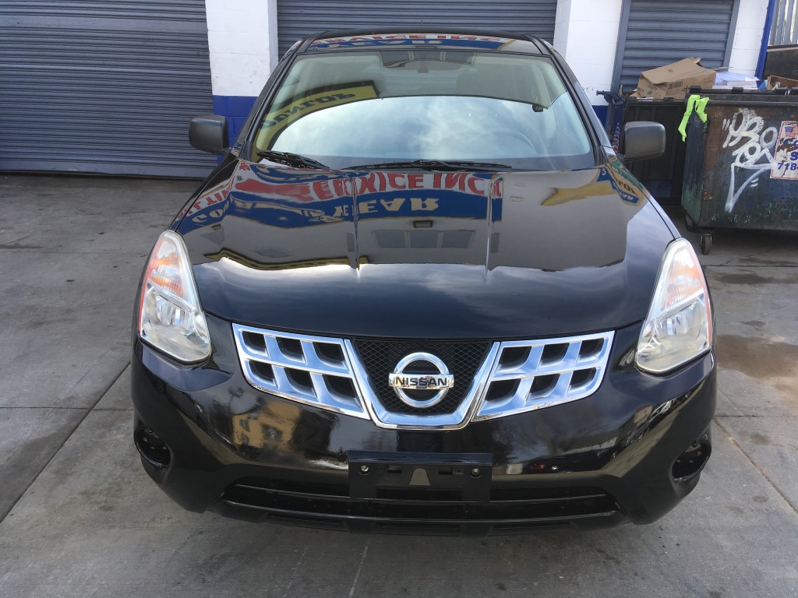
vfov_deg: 48.2
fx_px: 669
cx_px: 399
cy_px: 299
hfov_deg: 61.7
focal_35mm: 29
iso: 25
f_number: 2.2
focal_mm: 4.15
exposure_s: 1/430
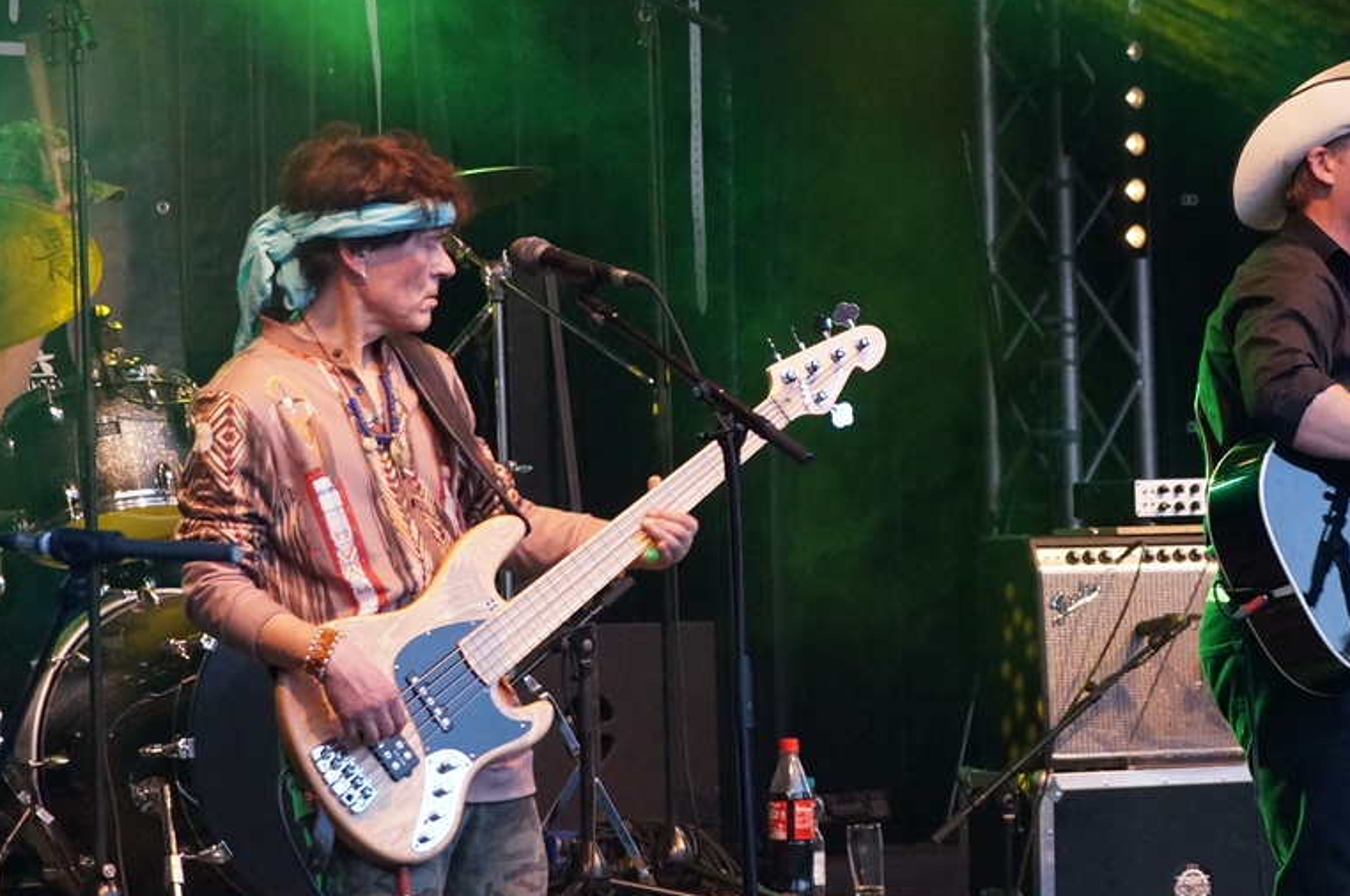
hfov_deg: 10.9
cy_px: 165
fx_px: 7072
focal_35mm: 189
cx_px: 1128
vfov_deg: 7.2
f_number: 4
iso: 1600
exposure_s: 1/125
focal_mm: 75
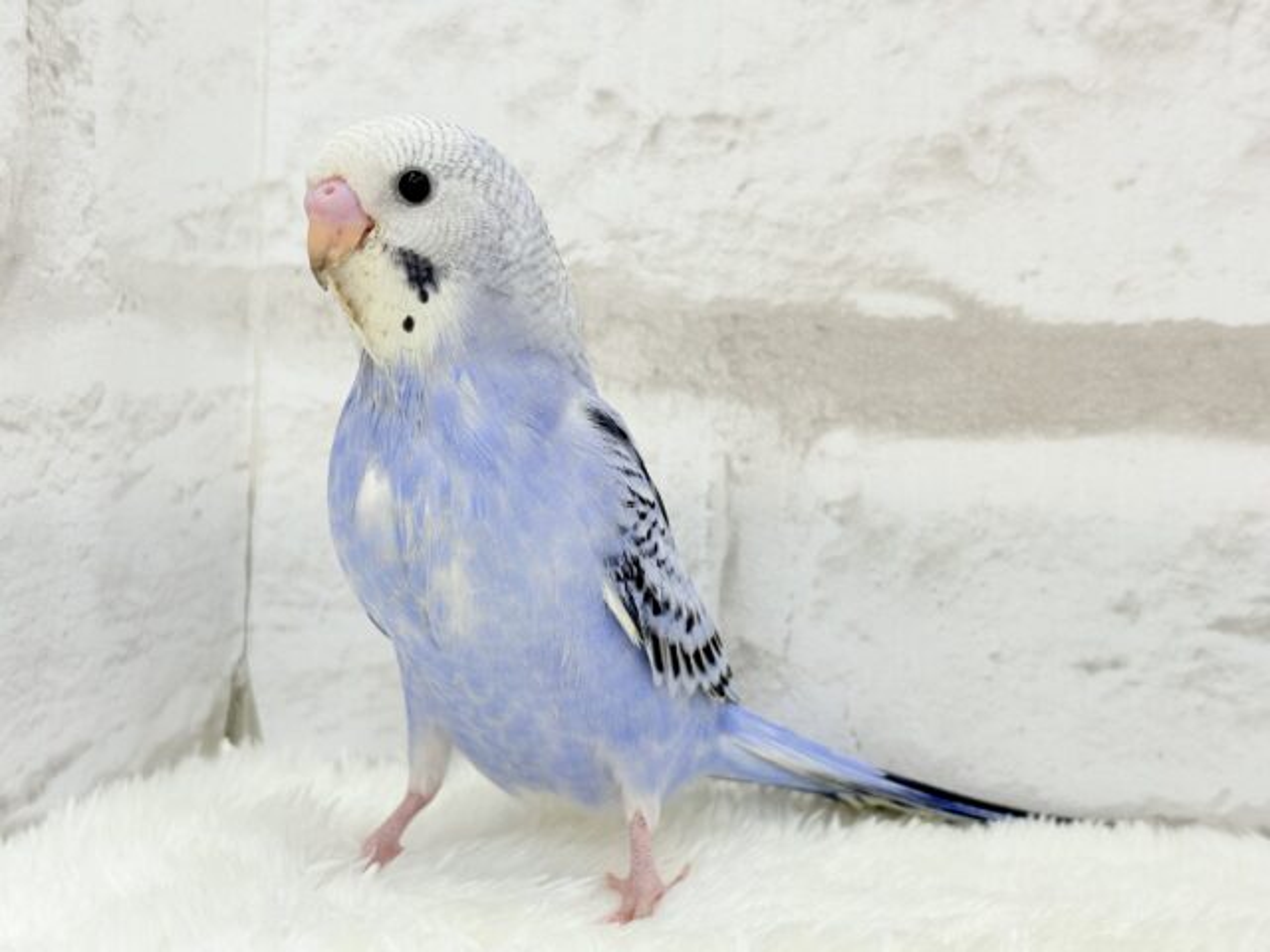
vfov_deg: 28.0
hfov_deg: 36.8
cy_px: 476
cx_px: 635
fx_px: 1908
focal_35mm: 52
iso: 40
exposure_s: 1/50
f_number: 1.6
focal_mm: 5.96
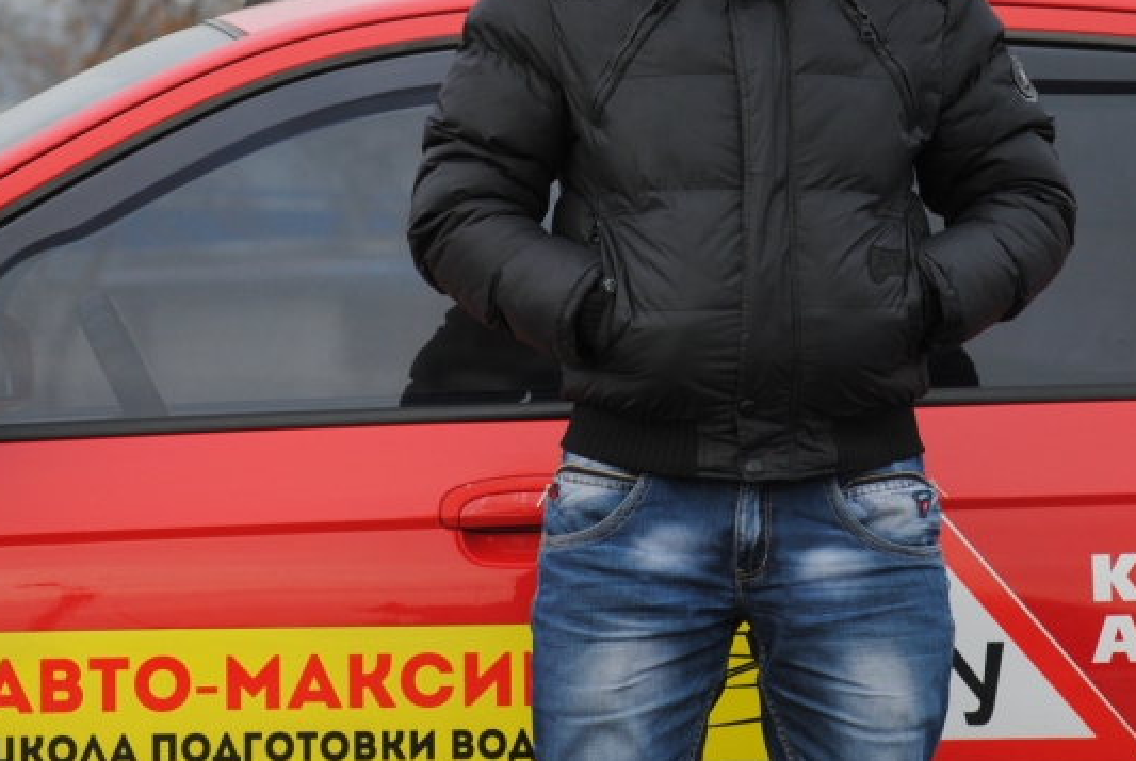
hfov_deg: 7.8
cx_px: 652
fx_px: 8374
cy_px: 293
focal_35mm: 265
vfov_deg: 5.2
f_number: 5
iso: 200
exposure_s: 1/400
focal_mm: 92
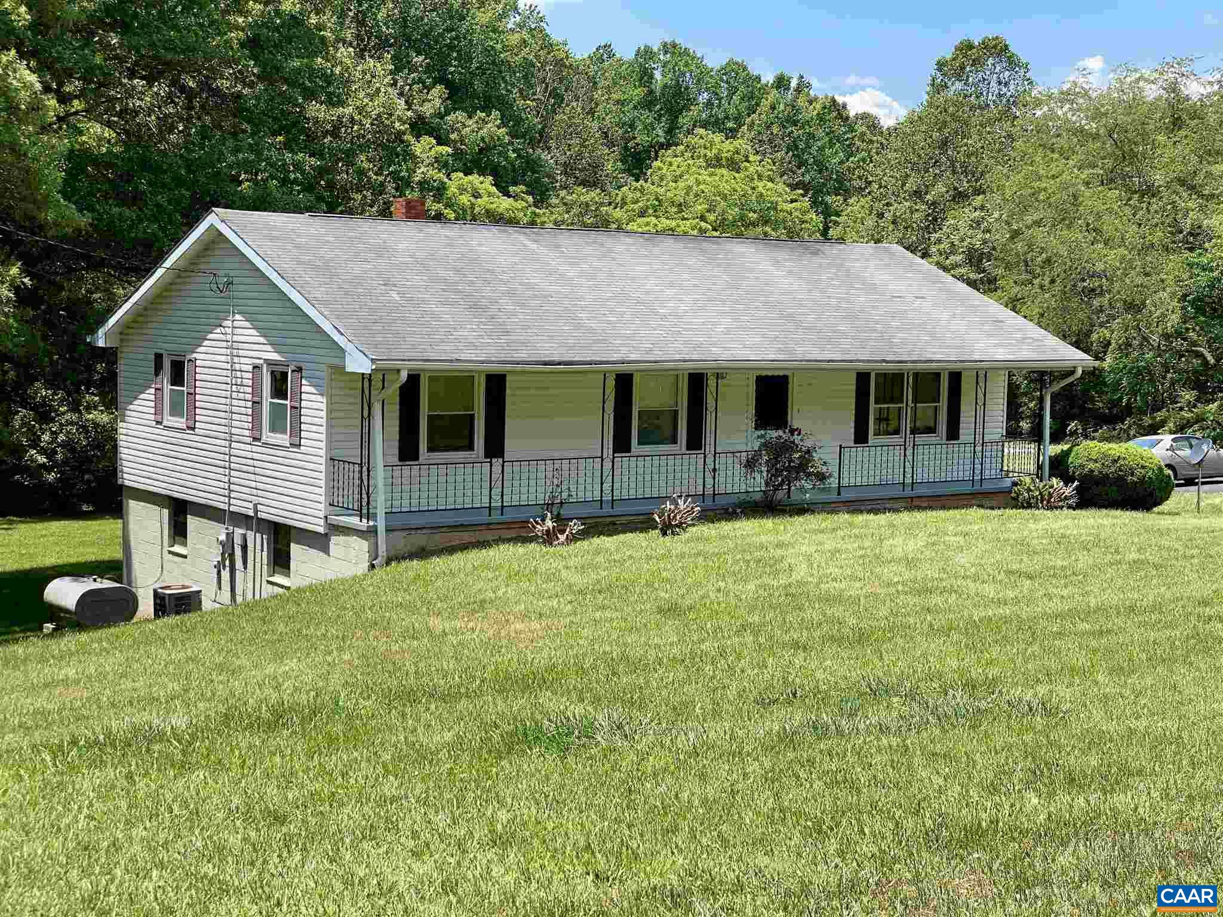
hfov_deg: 36.8
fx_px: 1837
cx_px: 612
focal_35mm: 52
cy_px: 458
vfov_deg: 28.0
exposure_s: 1/888
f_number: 2
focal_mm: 6
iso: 20
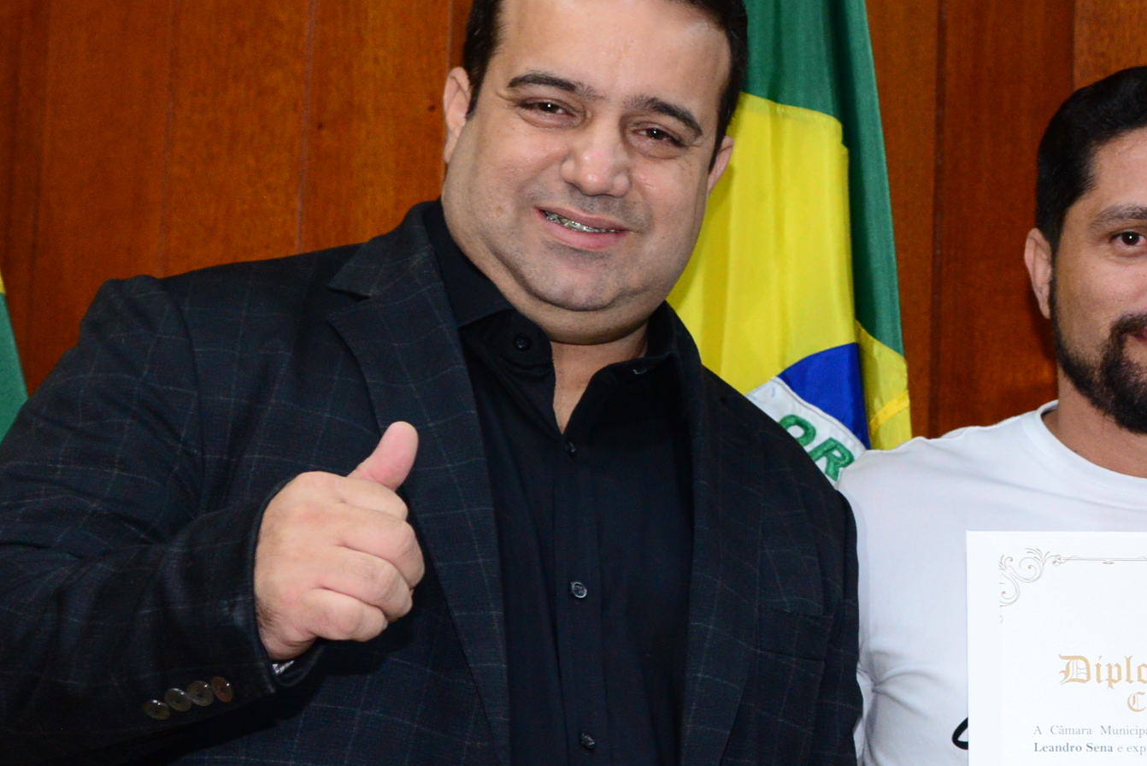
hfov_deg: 15.5
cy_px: 405
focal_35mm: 130
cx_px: 1087
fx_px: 4144
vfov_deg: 10.6
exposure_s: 1/100
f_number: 4.5
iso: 2500
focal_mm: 58
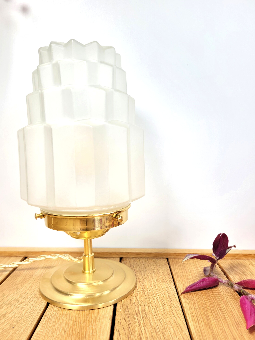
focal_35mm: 26
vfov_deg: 67.3
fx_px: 255
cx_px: 128
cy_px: 170
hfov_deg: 53.1
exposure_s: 1/381
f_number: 1.8
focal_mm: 5.4
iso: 40
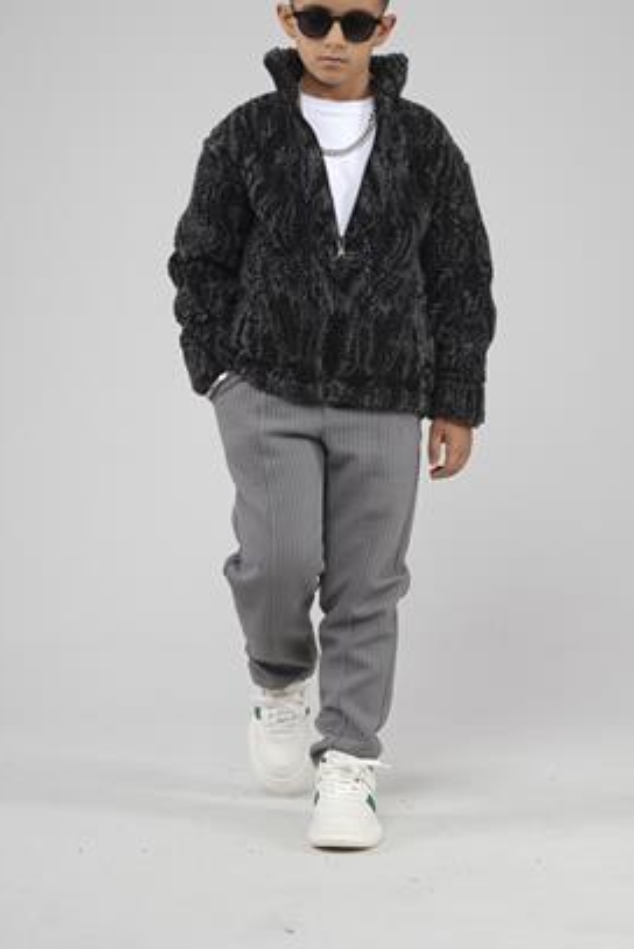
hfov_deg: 16.9
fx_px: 2136
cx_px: 359
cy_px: 324
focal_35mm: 81
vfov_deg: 24.9
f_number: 7.1
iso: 80
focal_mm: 37
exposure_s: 1/160
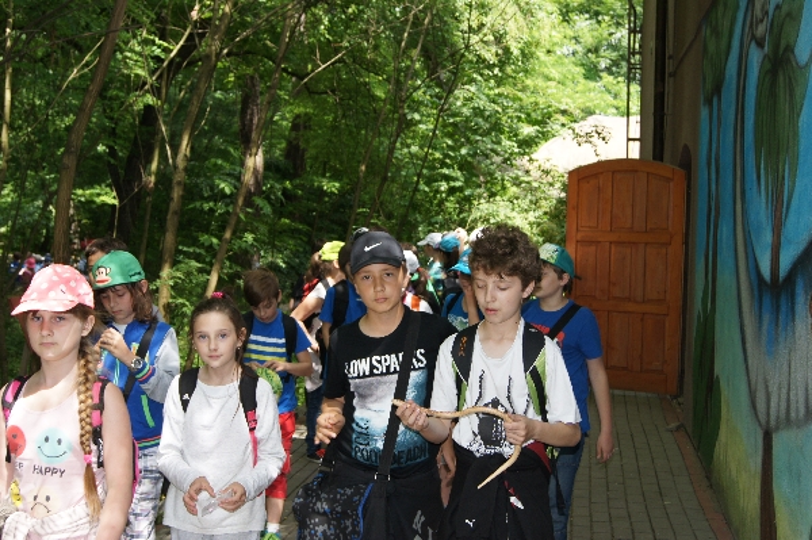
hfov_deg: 43.6
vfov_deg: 29.8
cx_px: 406
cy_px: 270
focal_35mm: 45
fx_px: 1014
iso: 200
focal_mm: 30
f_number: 6.3
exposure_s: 1/160
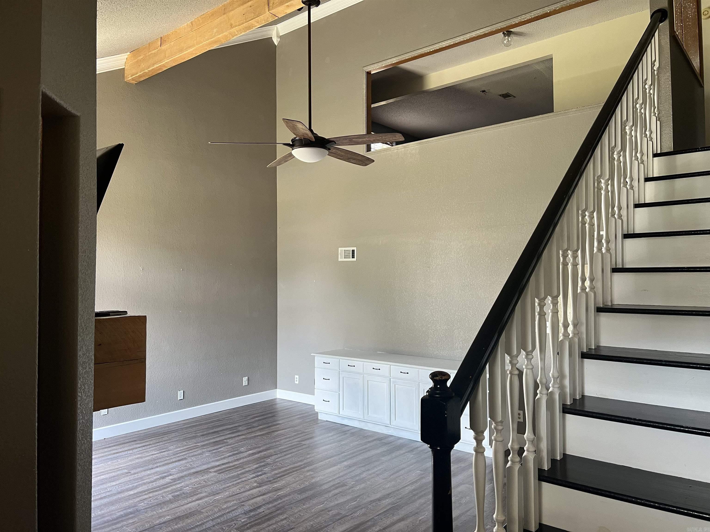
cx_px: 355
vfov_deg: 53.1
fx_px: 533
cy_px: 266
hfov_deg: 67.3
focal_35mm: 26
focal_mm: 5.7
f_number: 1.5
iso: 125
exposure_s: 1/71
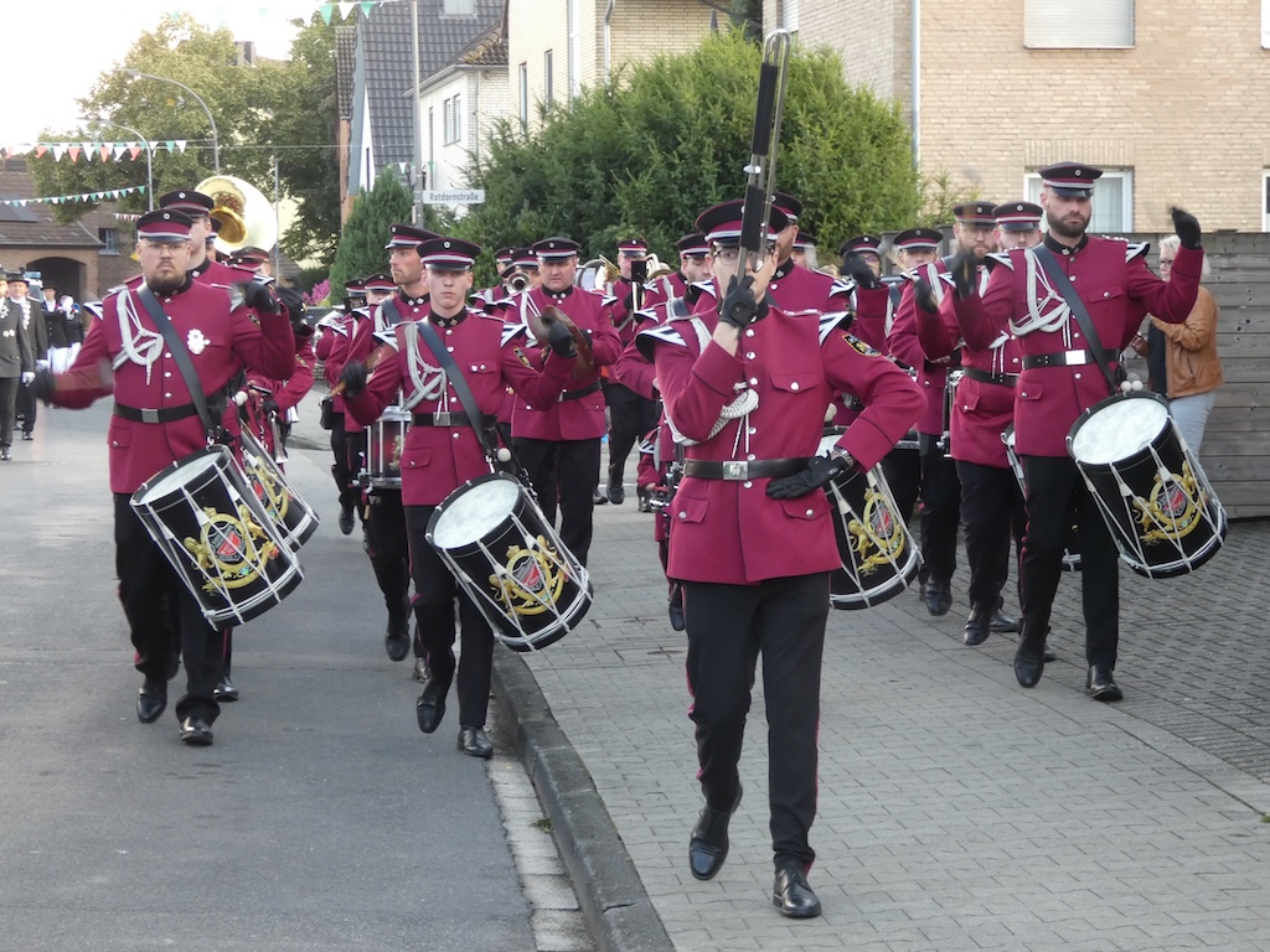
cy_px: 476
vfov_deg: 15.6
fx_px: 3485
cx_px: 635
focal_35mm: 95
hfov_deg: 20.7
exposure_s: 1/80
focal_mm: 17.1
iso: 320
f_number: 4.8
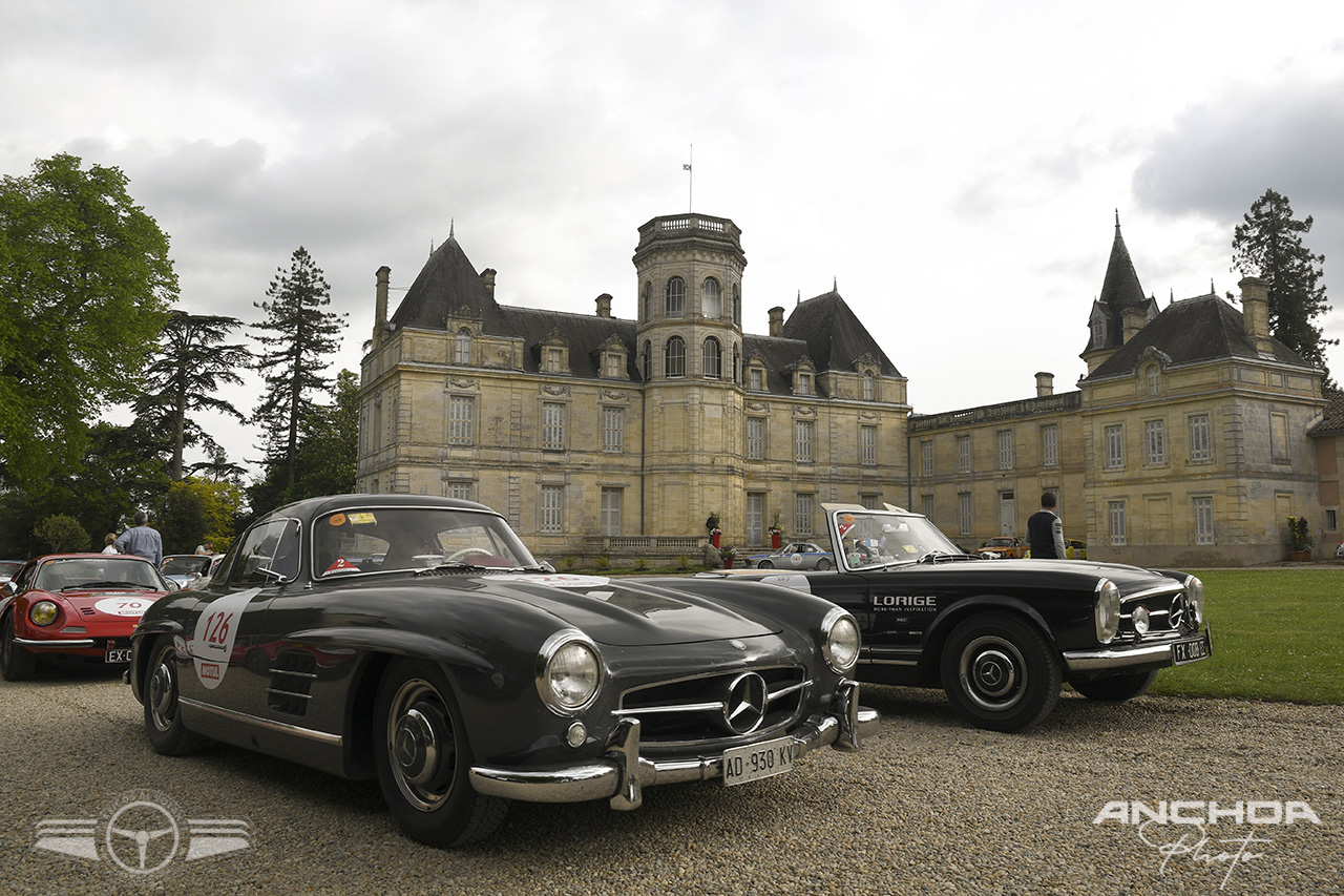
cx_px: 672
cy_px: 448
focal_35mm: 24
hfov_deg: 73.8
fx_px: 896
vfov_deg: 53.1
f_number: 7.1
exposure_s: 1/200
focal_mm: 16
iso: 100
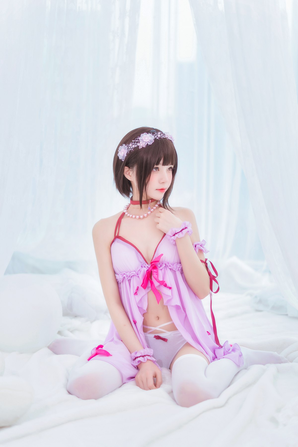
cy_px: 224
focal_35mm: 50
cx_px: 149
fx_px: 621
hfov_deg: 27.0
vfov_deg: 39.6
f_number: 1.4
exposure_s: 1/500
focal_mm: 50
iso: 100
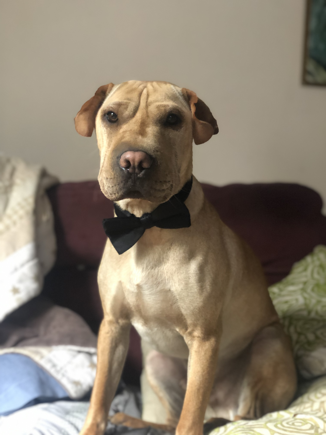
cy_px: 218
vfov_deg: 36.8
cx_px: 163
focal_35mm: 52
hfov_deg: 28.0
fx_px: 653
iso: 160
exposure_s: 1/10
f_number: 2.4
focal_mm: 6
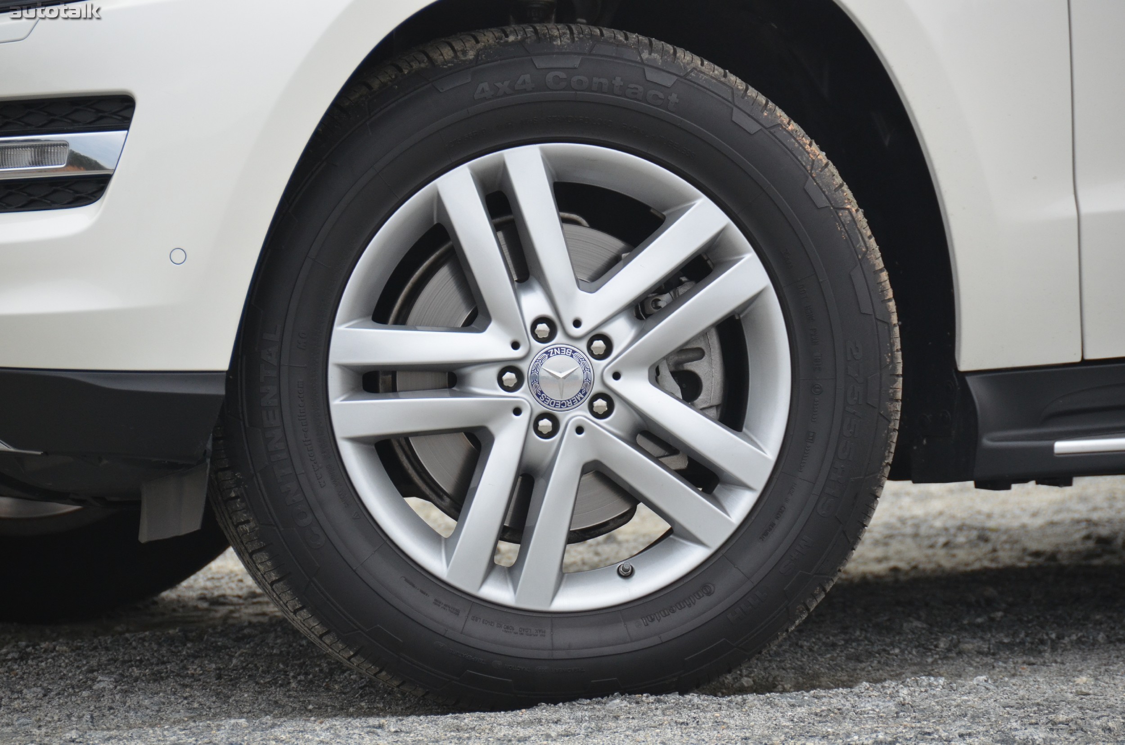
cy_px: 372
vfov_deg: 5.4
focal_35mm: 255
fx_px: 7952
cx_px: 562
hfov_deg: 8.1
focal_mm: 170
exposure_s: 1/640
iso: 800
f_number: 5.6
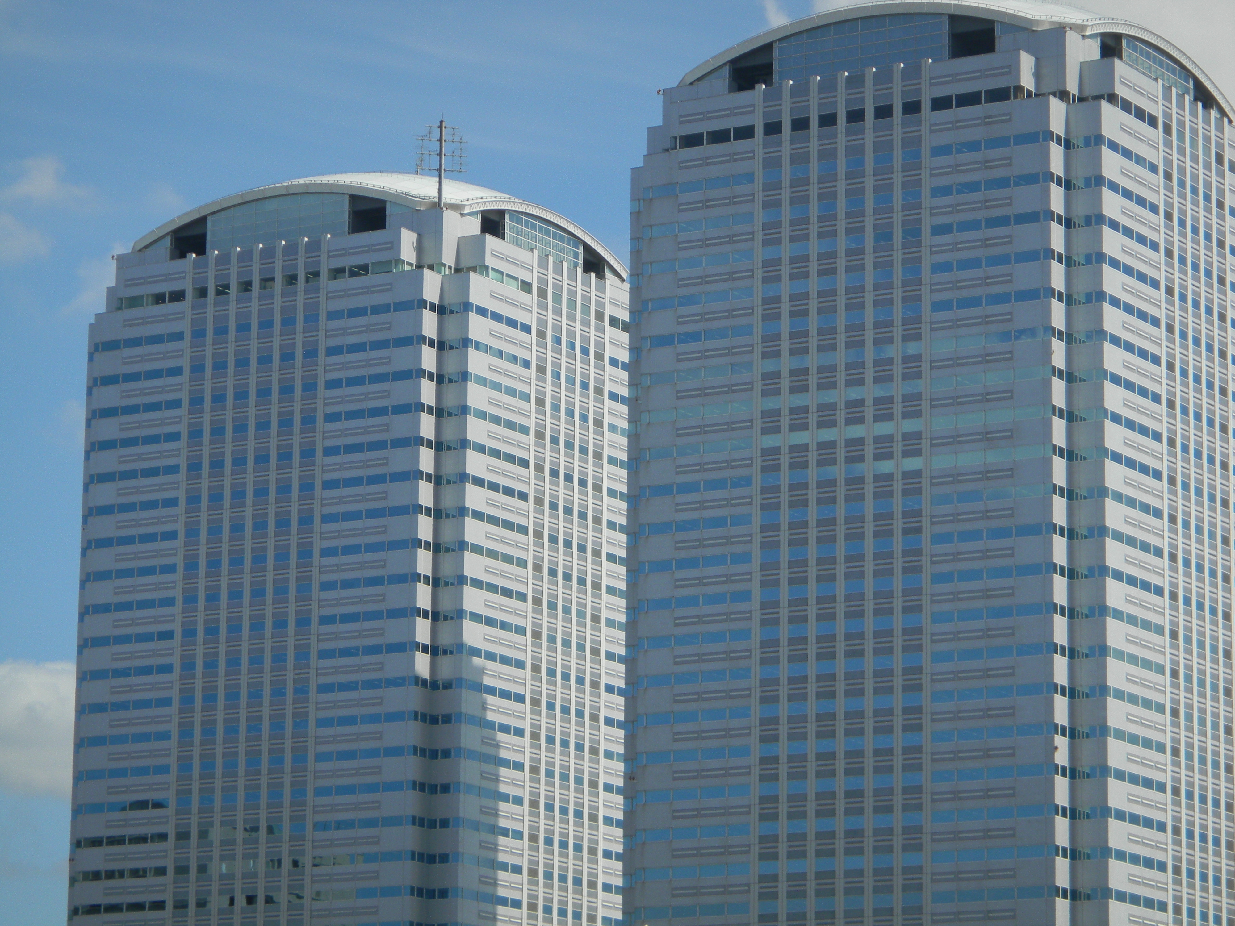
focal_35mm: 140
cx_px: 618
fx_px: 4995
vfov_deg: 10.6
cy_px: 463
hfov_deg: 14.1
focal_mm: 25
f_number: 5.8
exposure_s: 1/443
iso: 80
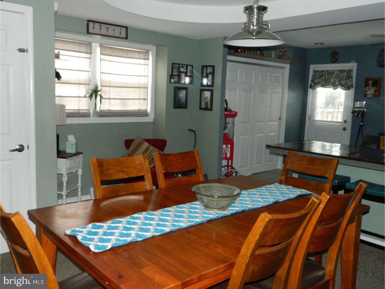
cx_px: 192
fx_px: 345
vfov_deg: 45.4
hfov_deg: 58.4
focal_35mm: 31
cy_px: 144
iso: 200
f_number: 3.2
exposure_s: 1/30
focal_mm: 5.6
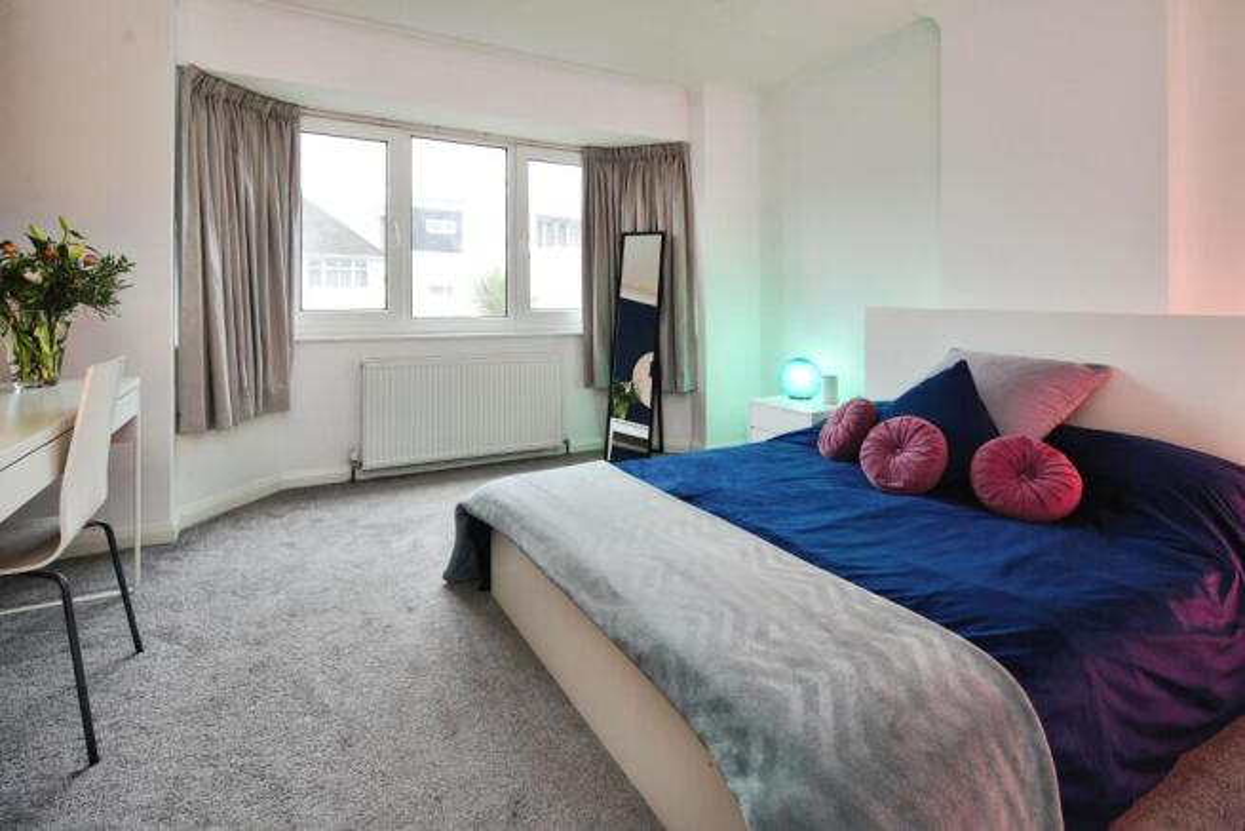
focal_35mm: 17
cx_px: 622
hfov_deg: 93.3
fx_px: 588
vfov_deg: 70.5
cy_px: 416
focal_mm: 17
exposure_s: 1/20
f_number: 8
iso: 640
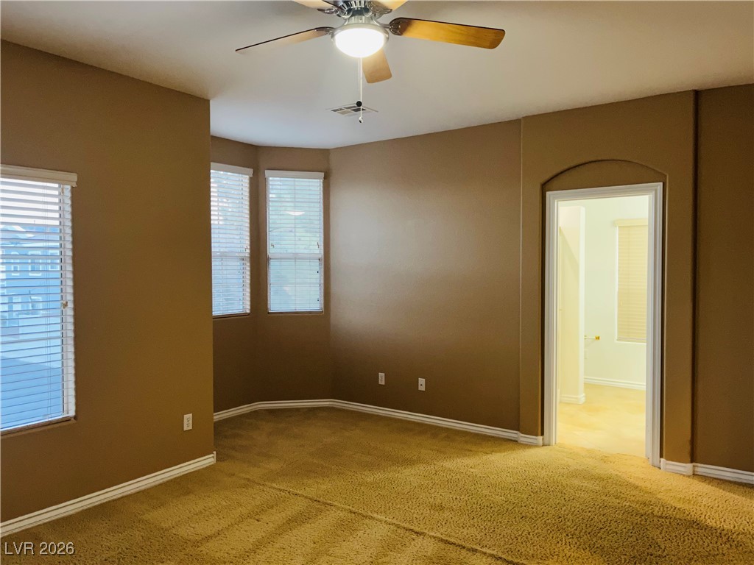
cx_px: 377
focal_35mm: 26
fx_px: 566
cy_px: 282
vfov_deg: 53.1
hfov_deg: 67.3
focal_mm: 5.1
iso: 250
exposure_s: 1/60
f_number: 1.6
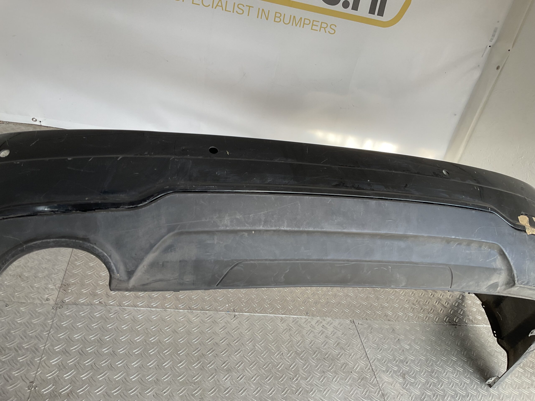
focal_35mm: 29
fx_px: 448
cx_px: 268
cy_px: 200
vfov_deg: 48.2
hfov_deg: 61.7
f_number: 1.8
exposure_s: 1/100
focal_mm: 3
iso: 25
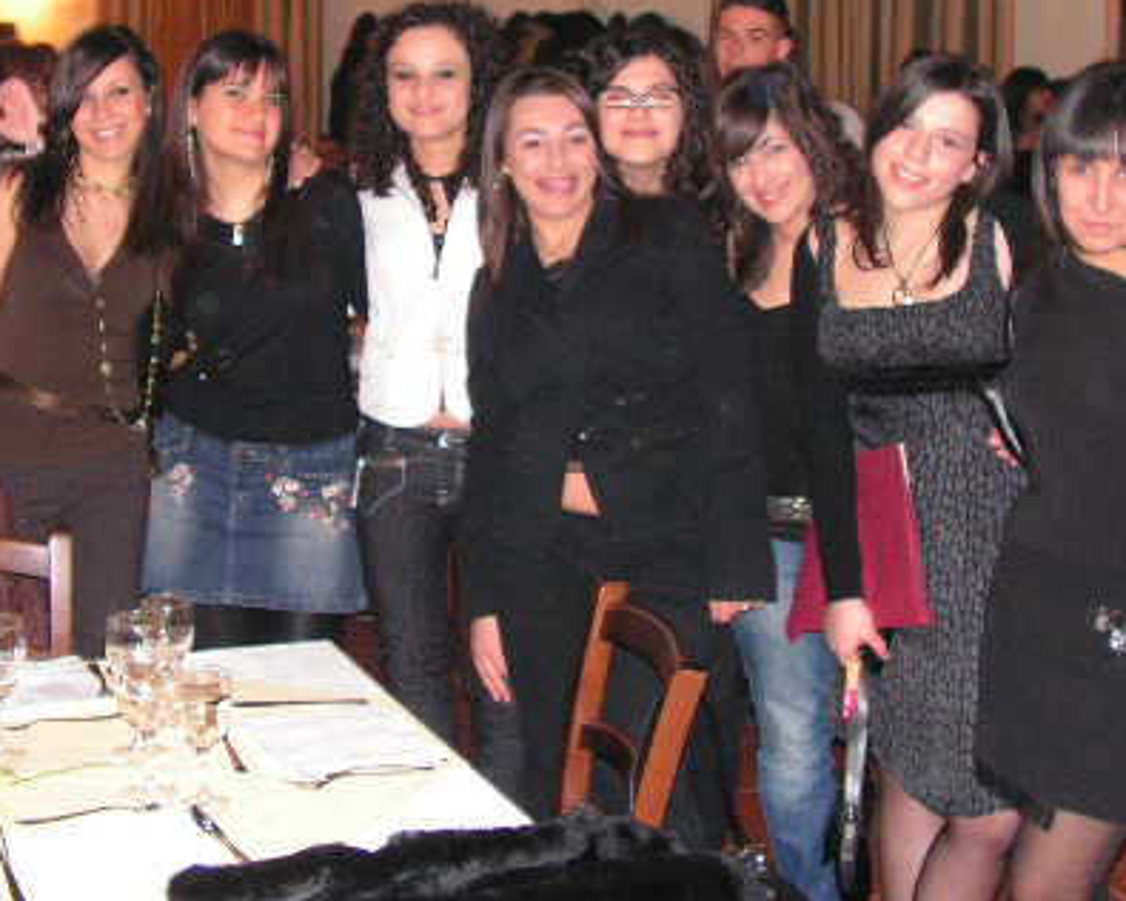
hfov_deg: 33.0
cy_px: 291
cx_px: 539
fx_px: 1900
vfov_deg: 26.5
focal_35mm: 57
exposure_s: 1/40
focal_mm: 6
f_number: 3.2
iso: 200
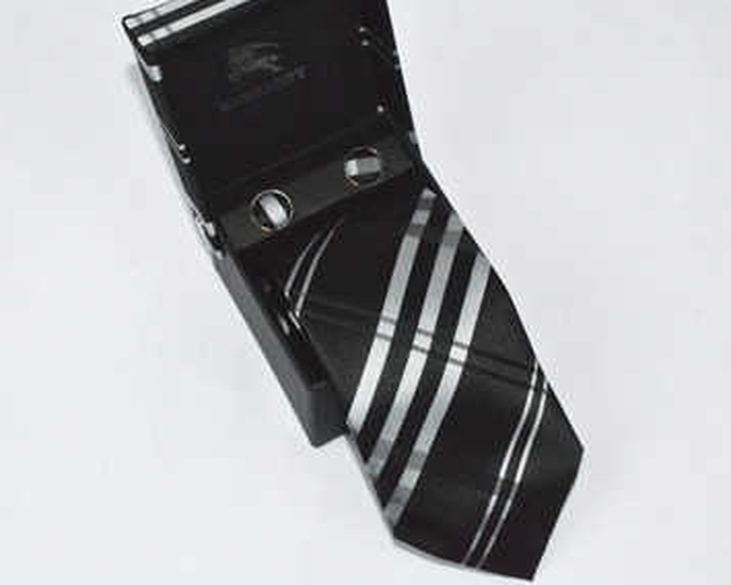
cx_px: 348
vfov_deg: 19.4
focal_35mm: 79
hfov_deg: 24.1
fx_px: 1709
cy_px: 253
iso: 6400
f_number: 29
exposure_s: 1/250
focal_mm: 40
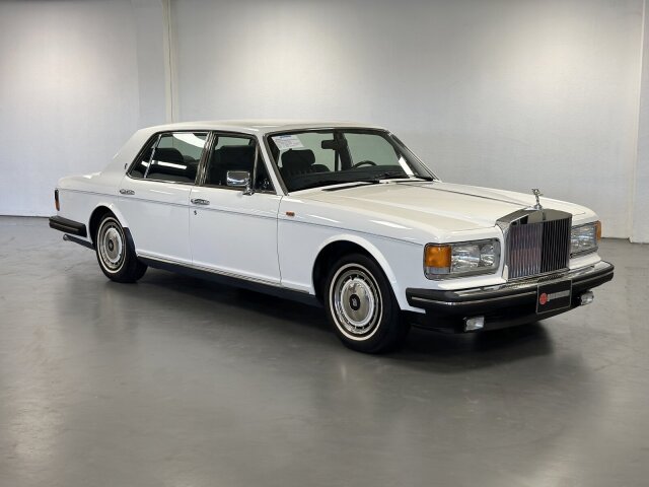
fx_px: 900
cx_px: 324
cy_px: 244
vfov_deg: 30.3
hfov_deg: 39.7
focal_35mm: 48
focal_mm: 6.86
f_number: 1.78
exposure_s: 1/107
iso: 125
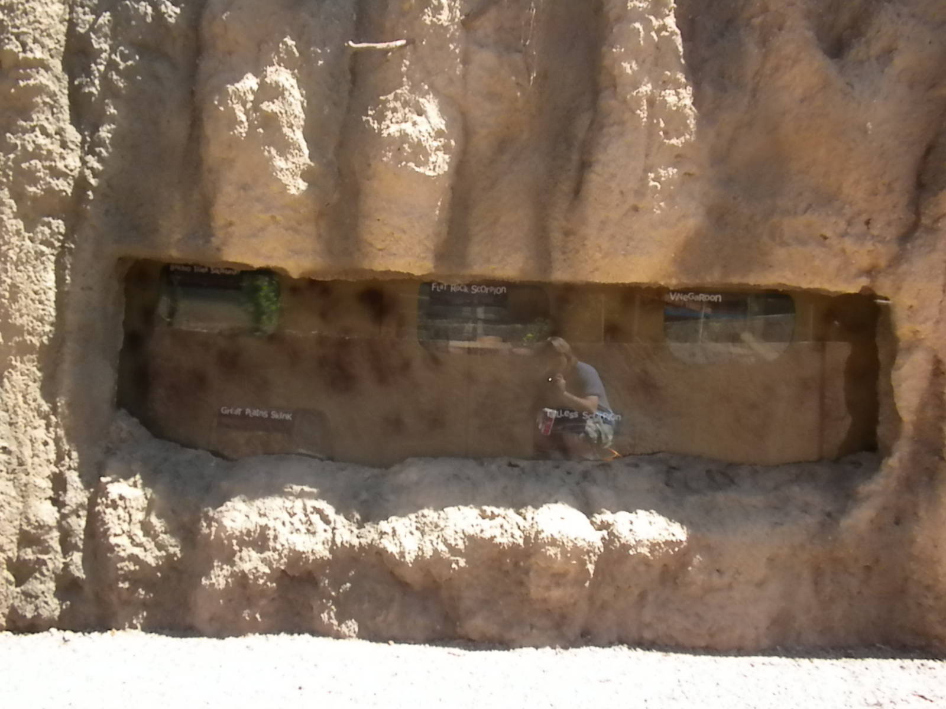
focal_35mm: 37
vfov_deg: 38.7
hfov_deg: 50.1
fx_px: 1011
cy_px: 354
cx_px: 473
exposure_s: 1/168
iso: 640
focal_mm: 6.6
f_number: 10
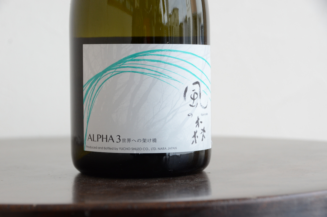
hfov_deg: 18.2
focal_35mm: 112
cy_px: 108
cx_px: 164
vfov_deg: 12.1
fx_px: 1020
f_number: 9
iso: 800
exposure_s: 1/200
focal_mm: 75
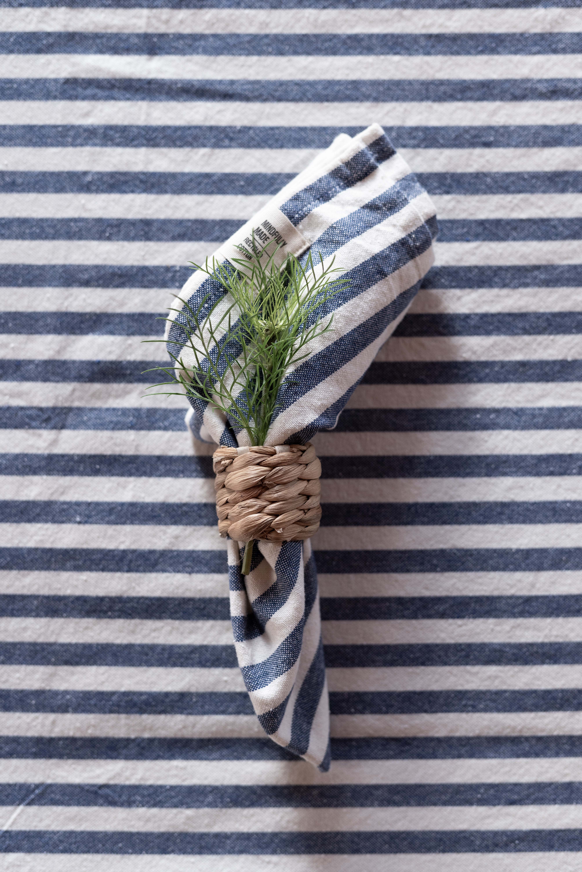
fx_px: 1211
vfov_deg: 39.6
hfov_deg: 27.0
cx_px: 291
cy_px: 436
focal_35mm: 50
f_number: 2.8
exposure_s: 1/125
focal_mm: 50
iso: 1000
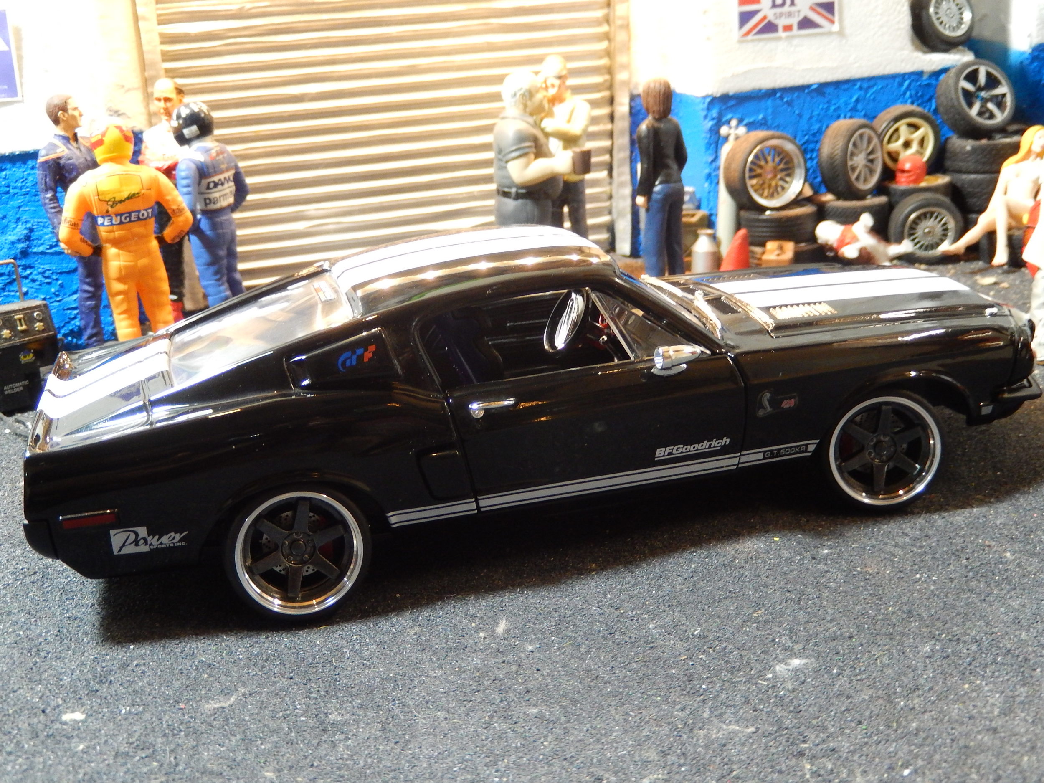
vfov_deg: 35.1
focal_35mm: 41
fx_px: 1237
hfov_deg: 45.8
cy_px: 392
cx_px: 522
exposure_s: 1/8
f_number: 4.2
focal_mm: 7.3
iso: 450
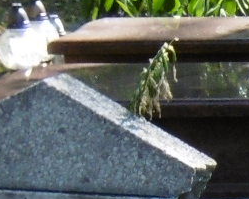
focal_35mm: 474
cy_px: 547
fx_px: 3492
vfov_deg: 3.2
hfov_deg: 3.9
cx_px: 933
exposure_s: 1/125
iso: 100
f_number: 4.2
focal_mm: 10.5
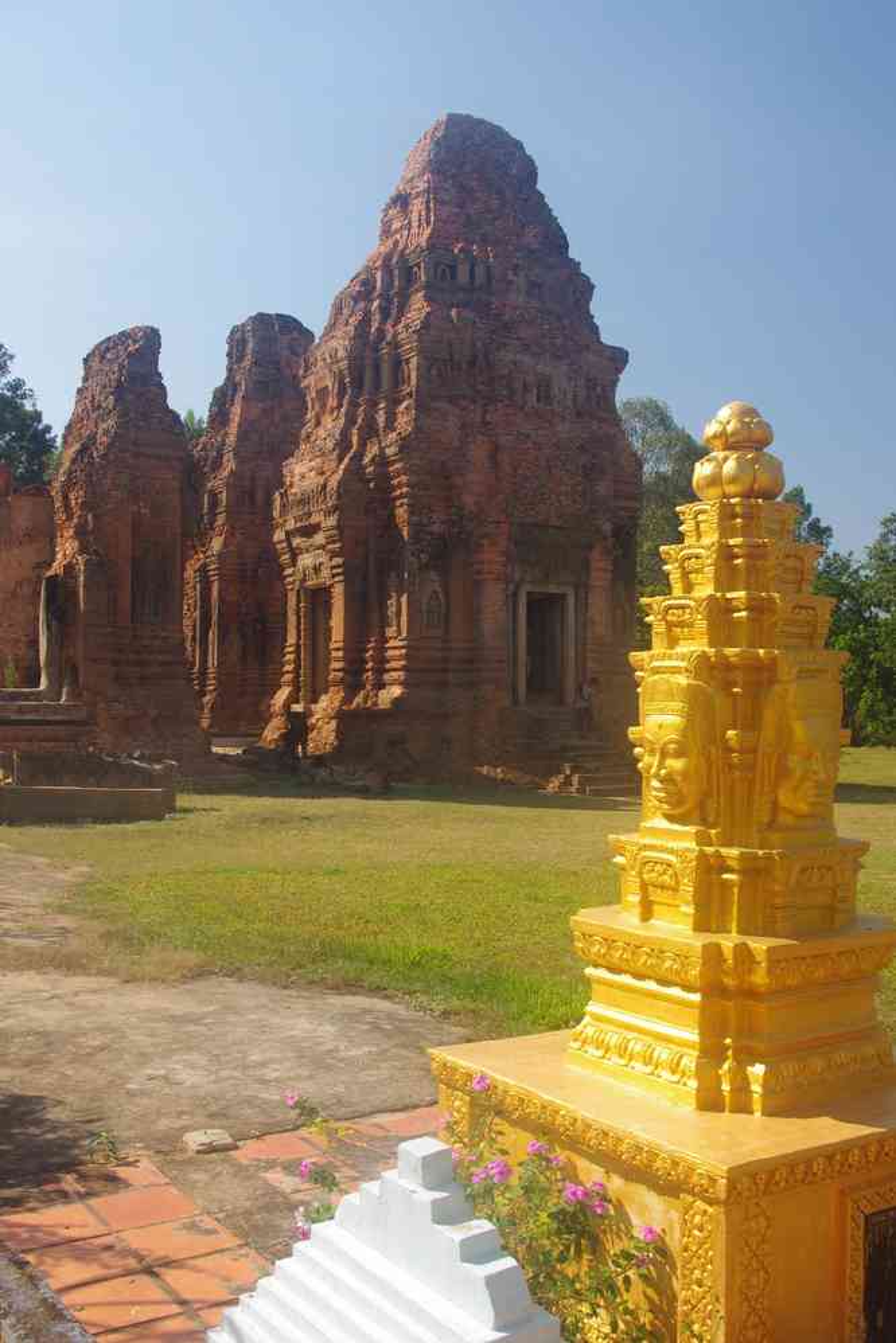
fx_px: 1288
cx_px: 448
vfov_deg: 55.1
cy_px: 672
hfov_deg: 38.4
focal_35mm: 34
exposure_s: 1/60
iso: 200
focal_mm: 23
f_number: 11
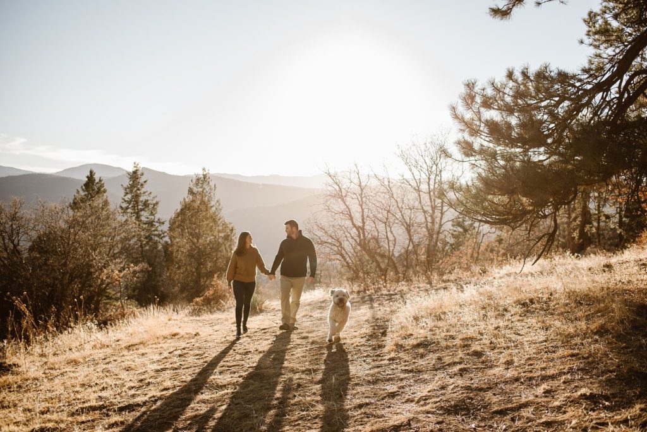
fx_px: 629
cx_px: 324
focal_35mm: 35
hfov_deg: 54.4
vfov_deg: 37.9
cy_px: 216
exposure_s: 1/2000
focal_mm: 35
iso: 200
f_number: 2.5
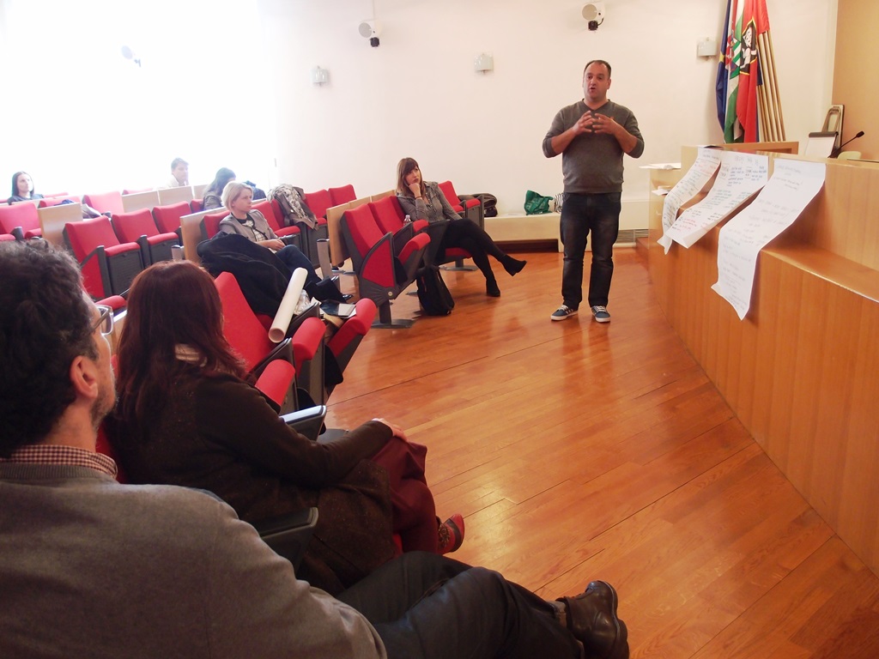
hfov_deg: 63.4
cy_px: 330
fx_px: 711
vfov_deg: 49.7
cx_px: 440
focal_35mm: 28
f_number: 1.8
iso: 200
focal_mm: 6
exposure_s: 1/25
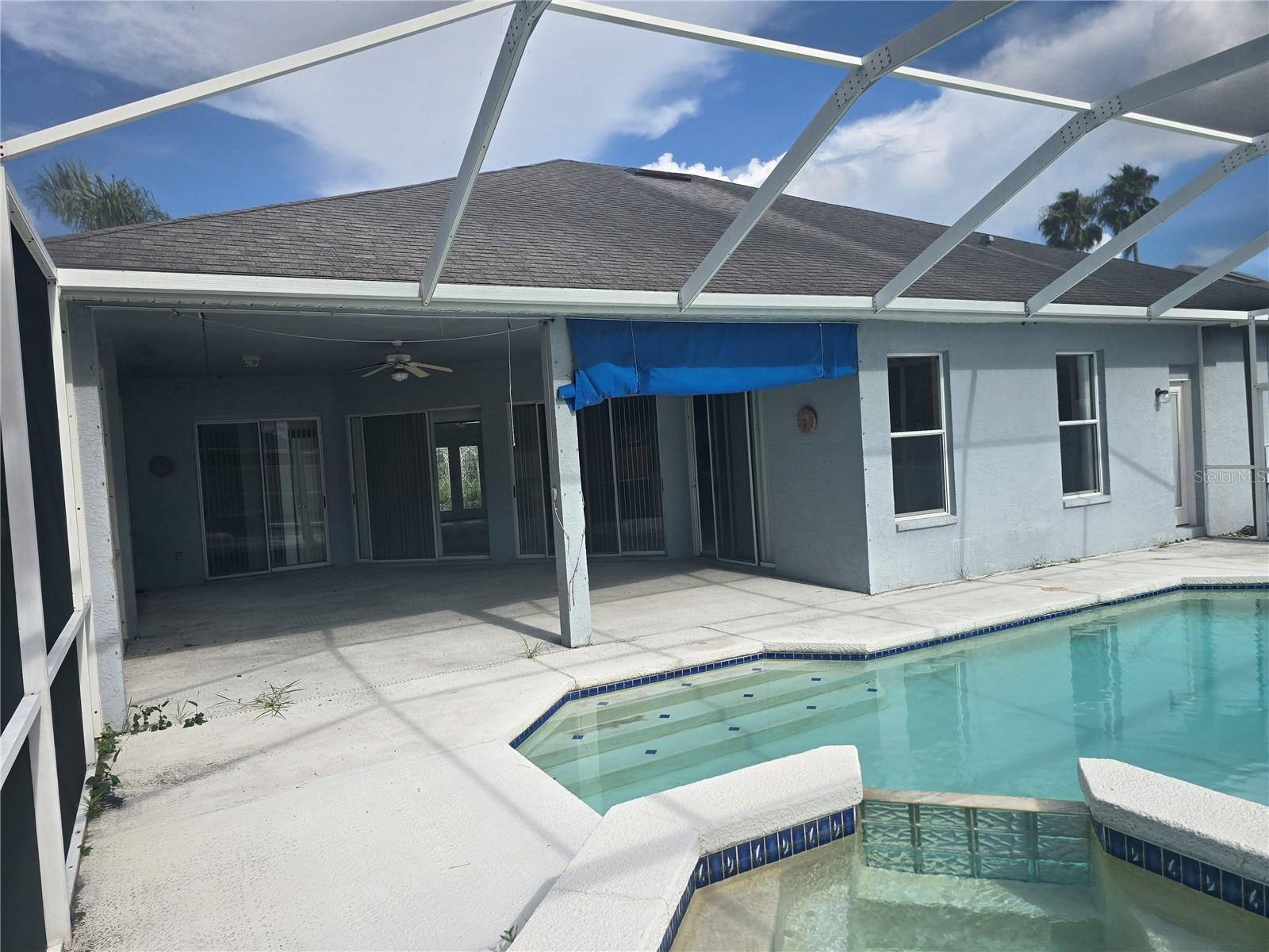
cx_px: 634
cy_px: 476
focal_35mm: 23
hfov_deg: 73.9
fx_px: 843
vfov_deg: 58.9
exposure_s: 1/571
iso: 12
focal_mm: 6.3
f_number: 1.7
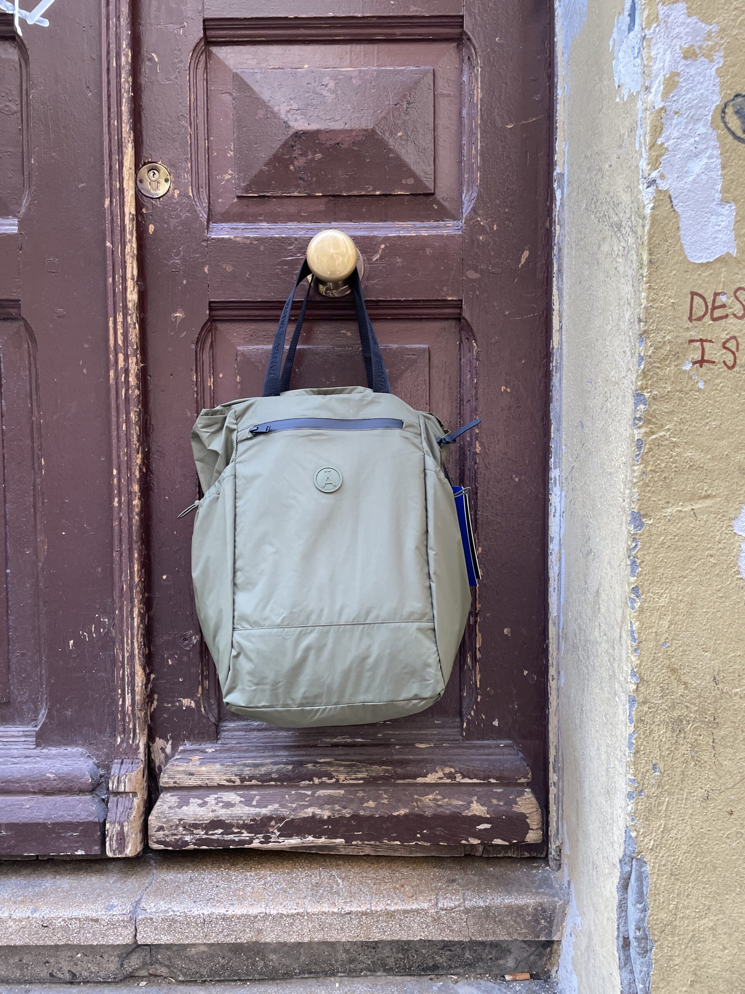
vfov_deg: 67.3
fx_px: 746
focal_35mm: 26
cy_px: 497
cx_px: 372
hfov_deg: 53.1
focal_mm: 4.2
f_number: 1.6
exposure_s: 1/100
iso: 100
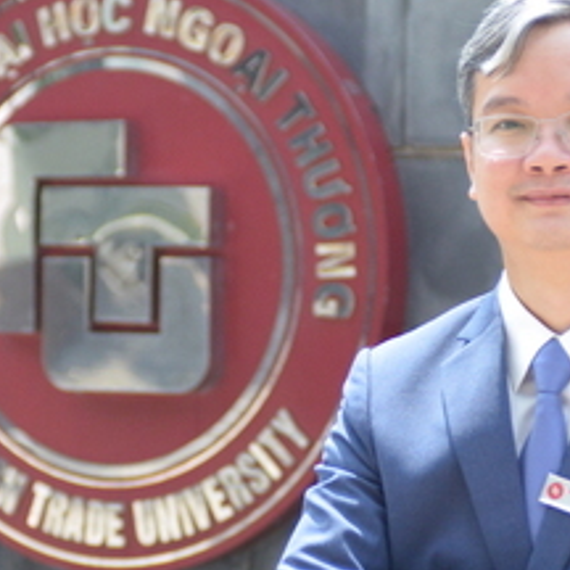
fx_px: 3055
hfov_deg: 10.7
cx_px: 256
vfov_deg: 10.7
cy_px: 351
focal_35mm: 164
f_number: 2.8
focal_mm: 52
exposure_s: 1/6400
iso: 1600
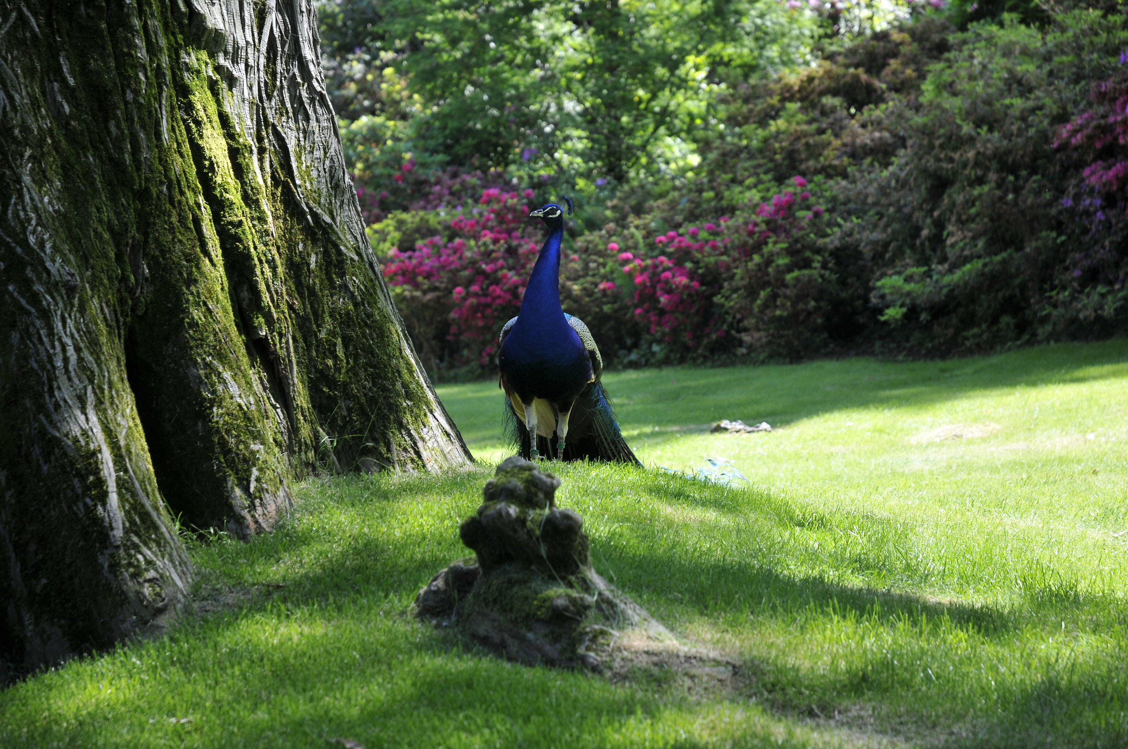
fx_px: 3286
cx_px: 564
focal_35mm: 105
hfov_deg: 19.5
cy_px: 374
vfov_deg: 13.0
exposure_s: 1/250
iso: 200
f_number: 4.5
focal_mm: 70
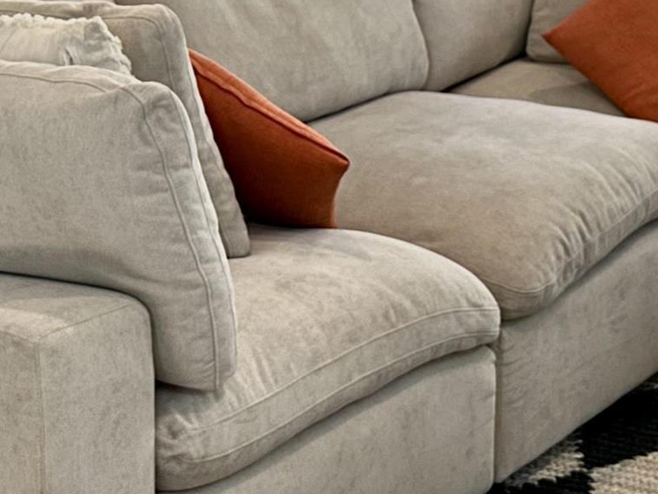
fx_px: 1844
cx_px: 527
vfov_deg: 14.7
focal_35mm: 97
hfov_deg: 20.0
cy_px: -123
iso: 160
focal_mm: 6.86
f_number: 1.78
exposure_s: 1/149
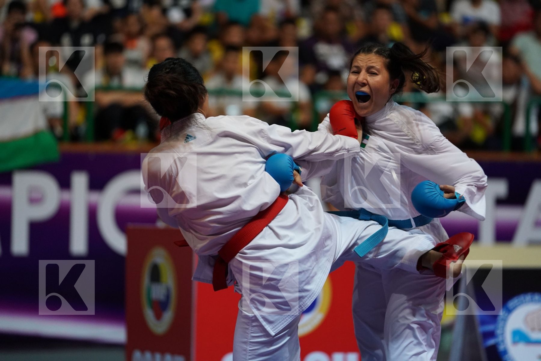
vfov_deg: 7.1
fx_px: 2915
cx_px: 270
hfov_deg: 10.6
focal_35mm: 194
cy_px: 180
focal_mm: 194
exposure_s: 1/1000
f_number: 2.8
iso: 3200
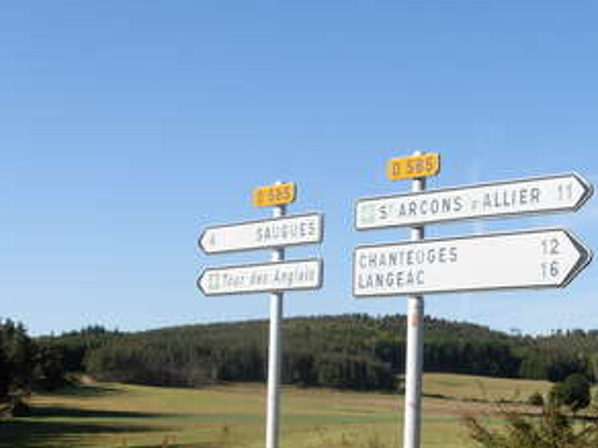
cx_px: 285
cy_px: 397
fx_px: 1347
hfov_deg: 25.0
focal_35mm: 78
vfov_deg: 18.6
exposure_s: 1/430
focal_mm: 6.3
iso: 79
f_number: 4.9
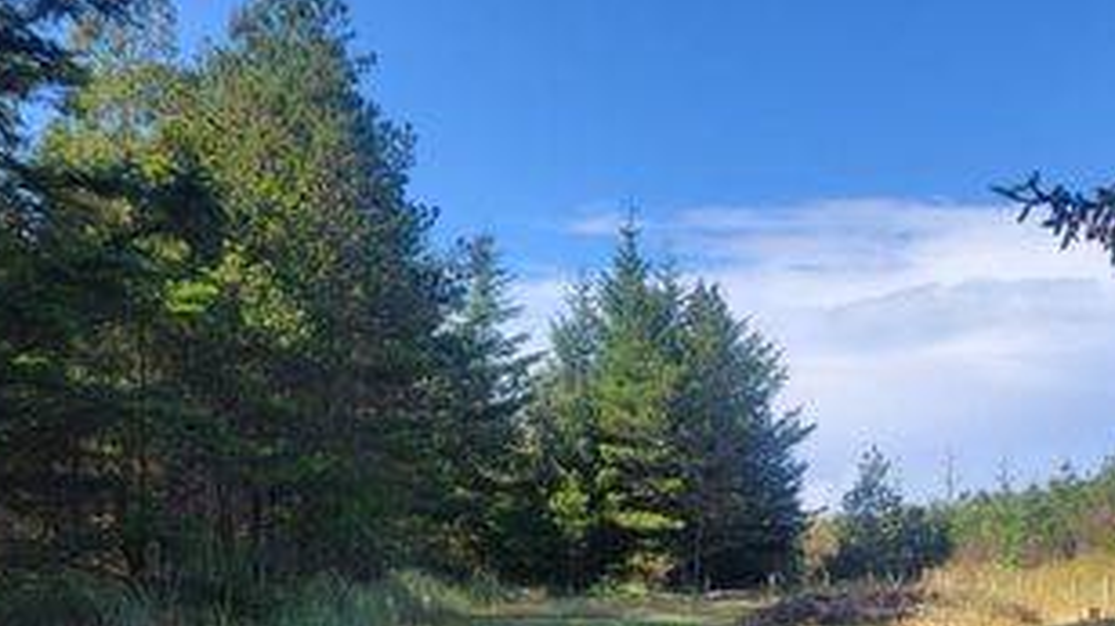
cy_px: 613
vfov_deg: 24.8
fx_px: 1360
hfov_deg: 43.0
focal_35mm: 46
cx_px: 854
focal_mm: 5.4
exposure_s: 1/1108
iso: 40
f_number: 1.8
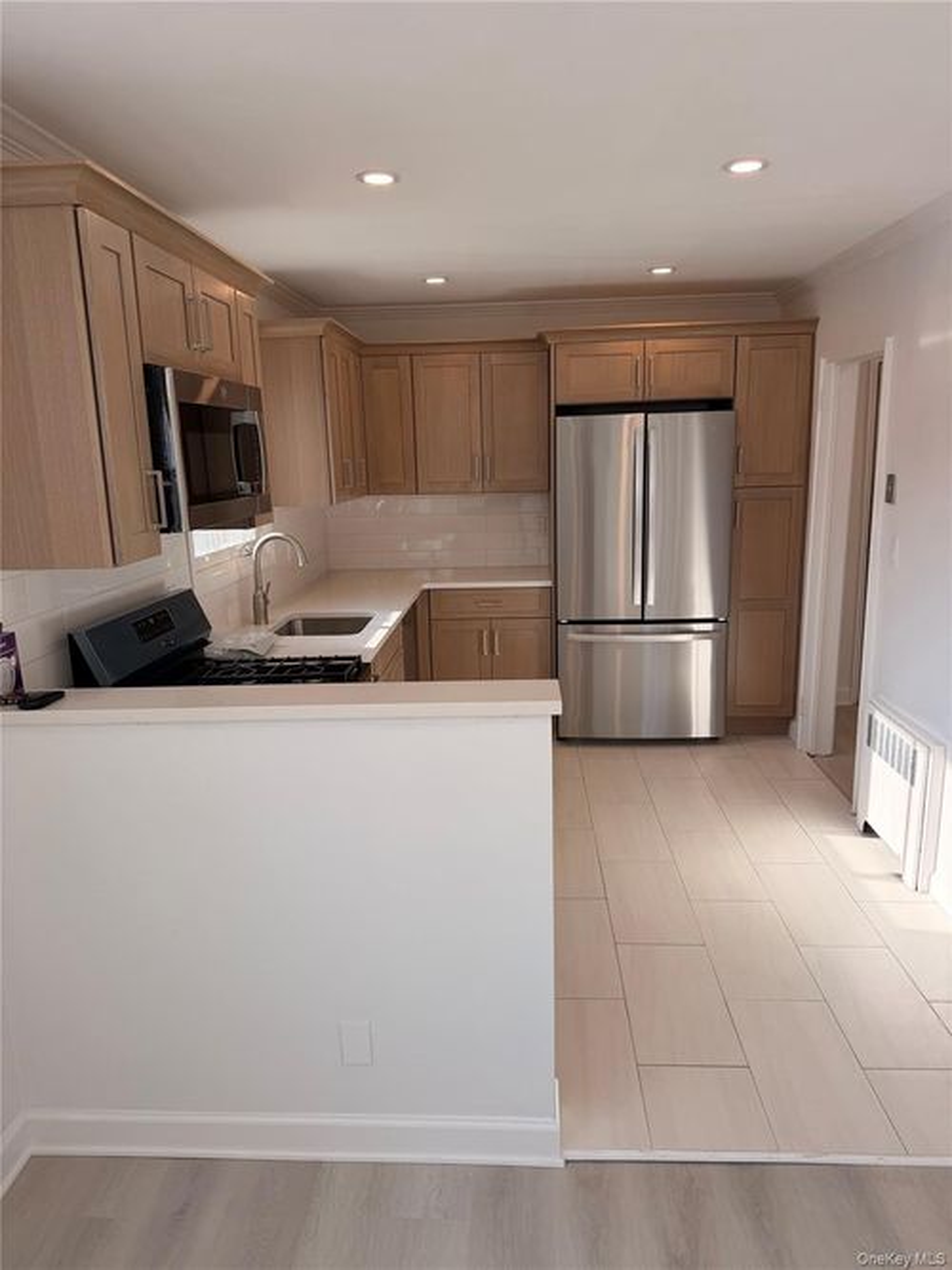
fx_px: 880
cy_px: 635
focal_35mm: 24
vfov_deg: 71.6
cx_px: 476
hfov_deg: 56.8
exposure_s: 1/473
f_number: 1.78
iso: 100
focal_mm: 6.76
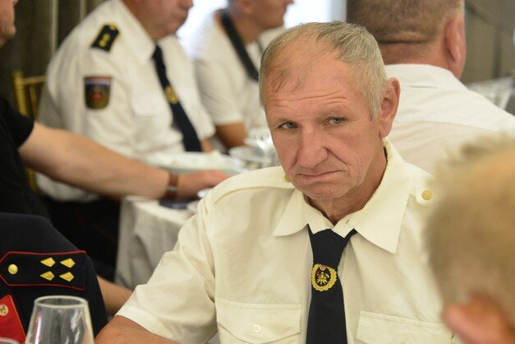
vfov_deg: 9.1
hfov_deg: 13.7
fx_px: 2146
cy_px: 185
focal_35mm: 150
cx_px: 338
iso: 4000
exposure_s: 1/125
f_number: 5.3
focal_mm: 112
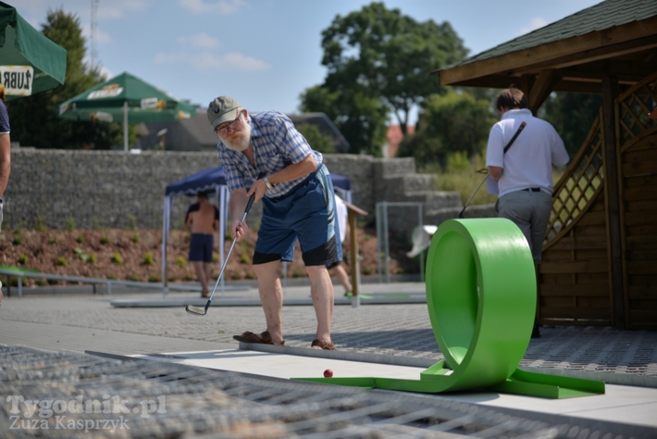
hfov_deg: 28.8
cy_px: 220
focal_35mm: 70
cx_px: 328
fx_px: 1278
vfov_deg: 19.5
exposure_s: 1/4000
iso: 100
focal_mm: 70
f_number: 2.8
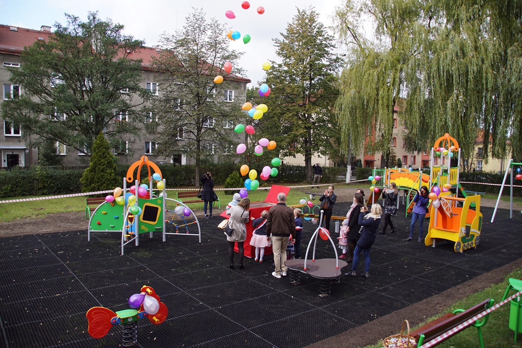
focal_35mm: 27
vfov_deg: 47.9
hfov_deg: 67.4
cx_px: 261
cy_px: 174
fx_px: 392
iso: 100
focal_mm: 18
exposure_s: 1/160
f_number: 4
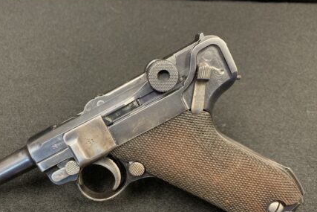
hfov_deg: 50.0
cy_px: 138
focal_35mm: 38
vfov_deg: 34.8
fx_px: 335
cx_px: 112
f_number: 1.8
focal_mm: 4.25
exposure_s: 1/30
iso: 640
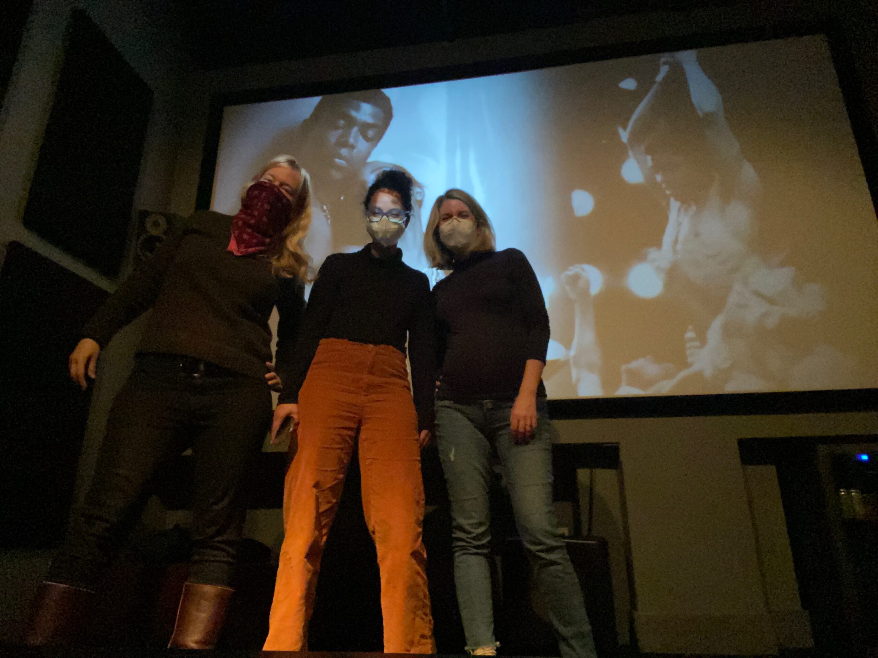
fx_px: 583
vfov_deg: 58.9
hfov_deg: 73.9
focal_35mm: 23
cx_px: 439
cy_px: 329
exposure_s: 1/15
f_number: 2.2
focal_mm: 2.71
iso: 2000
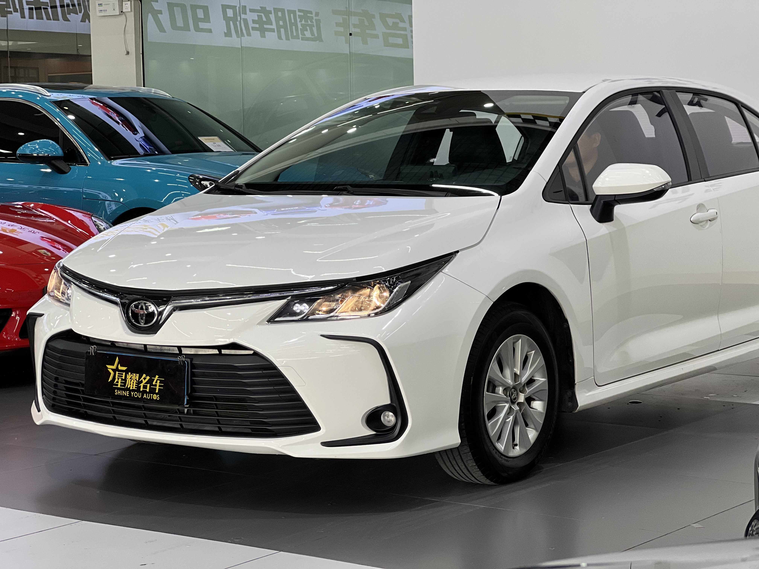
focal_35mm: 77
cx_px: 380
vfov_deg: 19.1
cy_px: 284
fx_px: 1688
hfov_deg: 25.3
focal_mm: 9
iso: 160
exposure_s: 1/100
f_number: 2.8
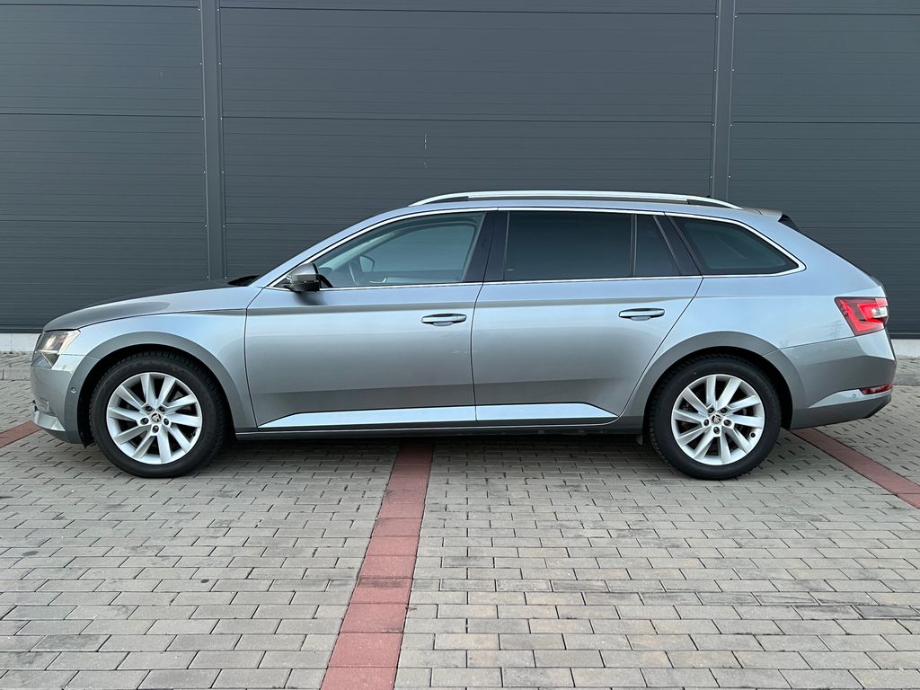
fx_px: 691
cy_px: 345
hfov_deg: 67.3
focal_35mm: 26
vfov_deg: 53.1
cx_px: 460
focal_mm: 5.7
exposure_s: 1/85
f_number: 1.5
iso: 125
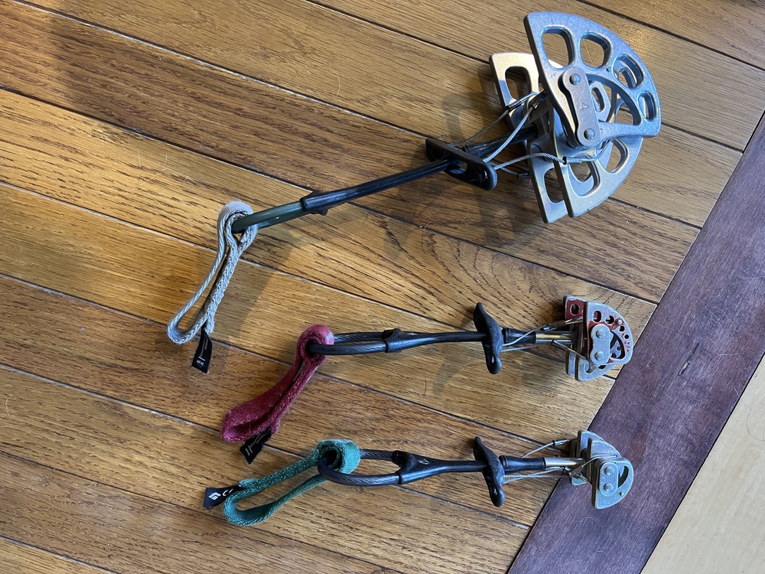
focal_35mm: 26
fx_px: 575
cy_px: 287
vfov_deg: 53.1
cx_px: 382
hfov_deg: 67.3
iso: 320
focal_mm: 5.1
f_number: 1.6
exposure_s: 1/60
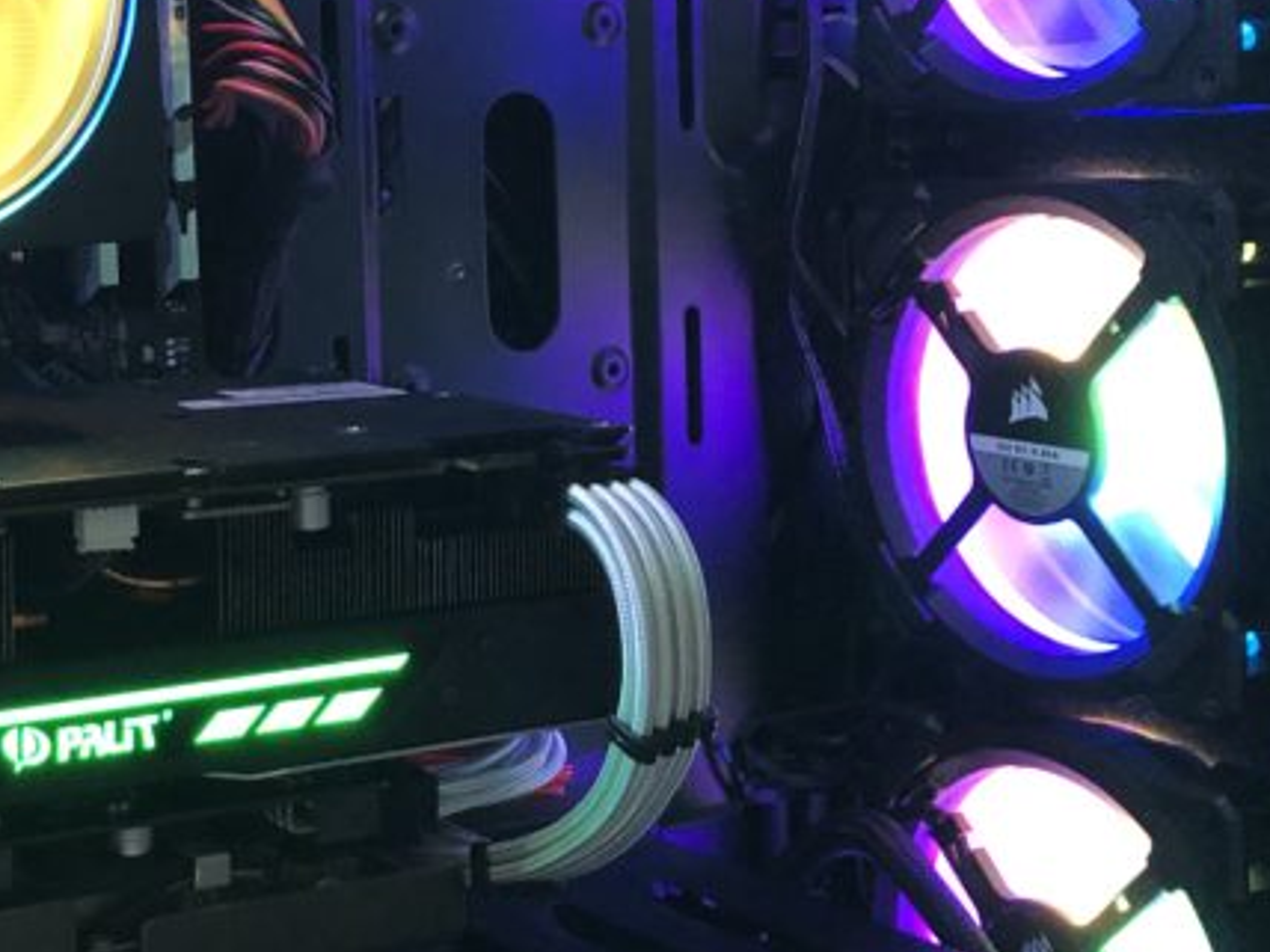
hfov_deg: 28.2
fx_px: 2458
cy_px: 288
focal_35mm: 67
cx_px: 202
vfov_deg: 21.8
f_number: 1.8
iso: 100
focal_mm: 4
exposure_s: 1/11
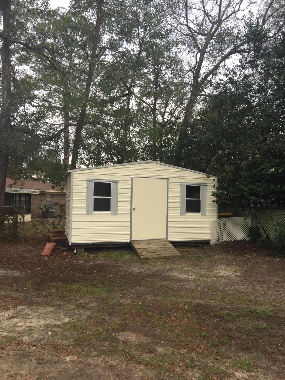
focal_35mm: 29
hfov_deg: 48.2
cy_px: 190
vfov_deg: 61.7
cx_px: 142
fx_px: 318
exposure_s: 1/175
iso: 32
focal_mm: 4.15
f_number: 2.2
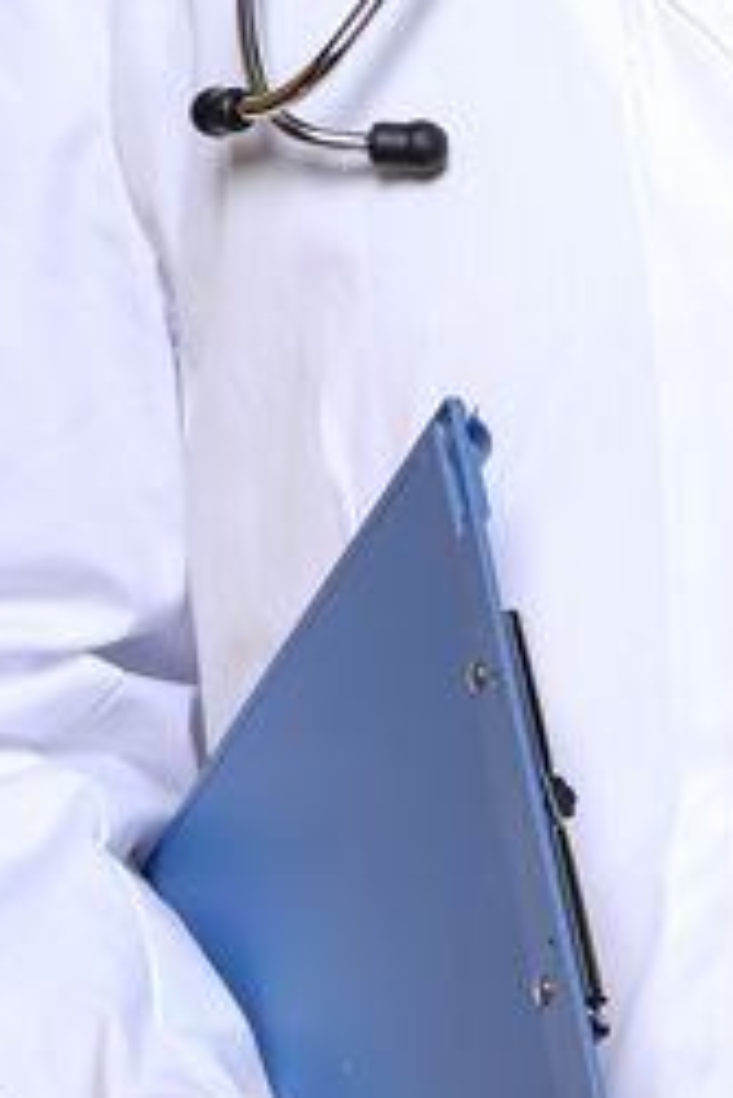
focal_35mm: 403
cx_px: 865
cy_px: 804
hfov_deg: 3.4
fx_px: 12290
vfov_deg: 5.1
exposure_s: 1/160
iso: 250
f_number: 4
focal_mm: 56
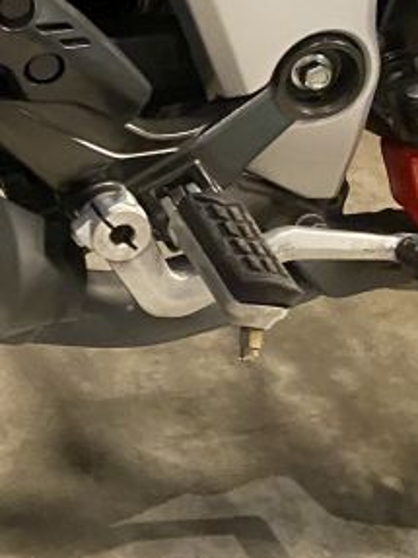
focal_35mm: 96
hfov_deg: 12.6
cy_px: 7
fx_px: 1547
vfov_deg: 19.9
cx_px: -525
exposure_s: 1/33
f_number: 1.8
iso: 500
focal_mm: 4.25
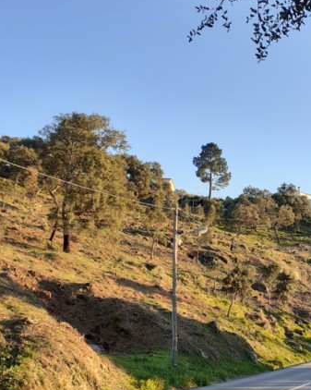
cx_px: 218
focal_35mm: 45
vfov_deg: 41.2
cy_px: 201
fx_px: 518
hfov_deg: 33.0
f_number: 1.9
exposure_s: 1/277
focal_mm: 3.6
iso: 40
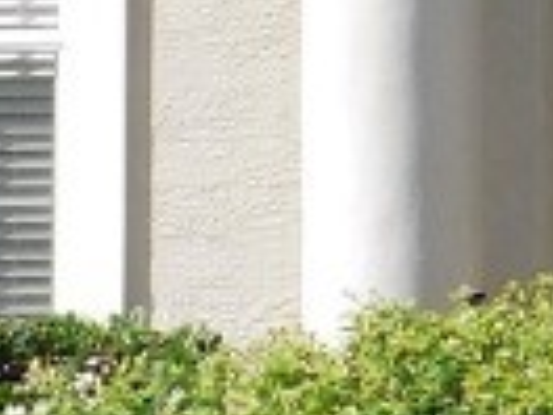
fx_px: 2860
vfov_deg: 8.1
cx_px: 783
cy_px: -210
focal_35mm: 179
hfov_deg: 10.7
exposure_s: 1/1000
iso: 125
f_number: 3
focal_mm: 4
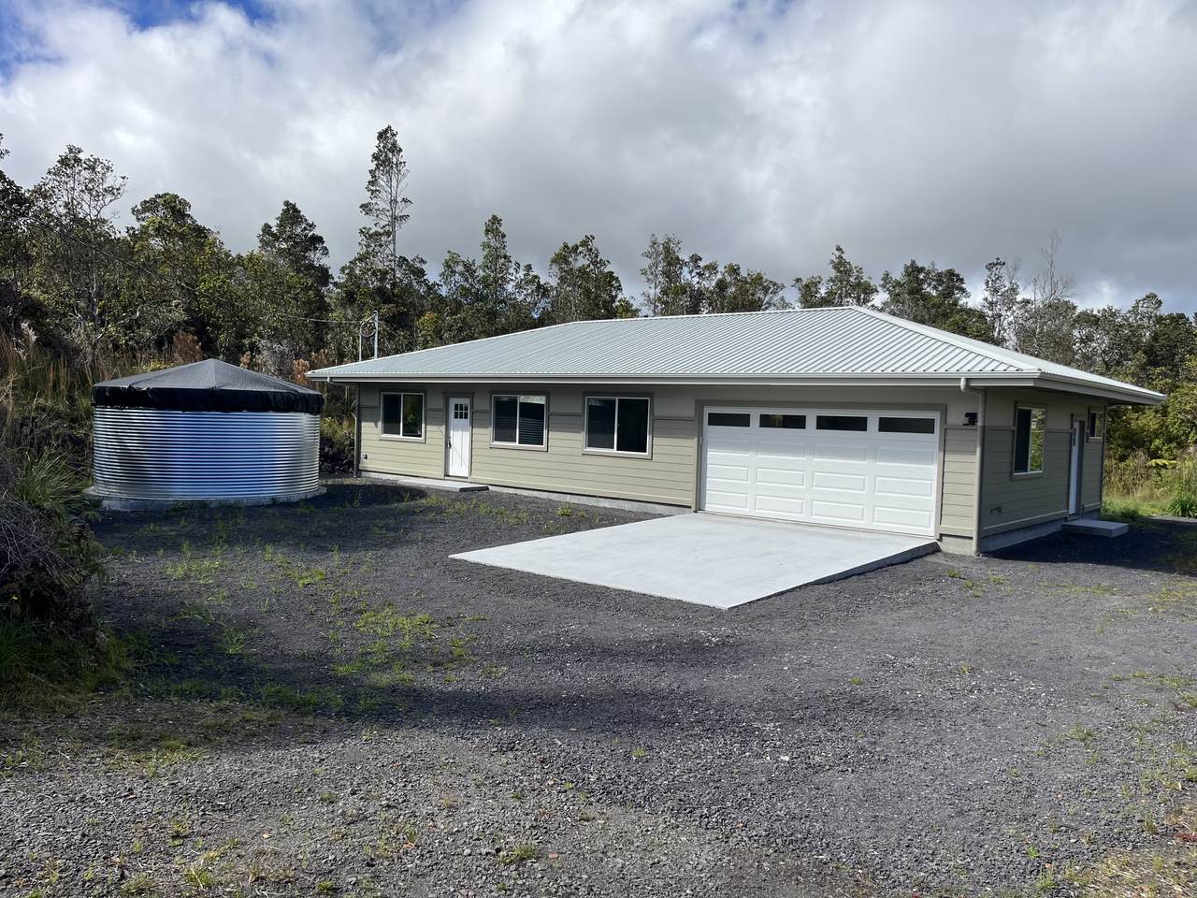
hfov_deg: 67.3
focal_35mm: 26
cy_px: 449
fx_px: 899
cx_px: 598
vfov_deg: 53.1
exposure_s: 1/3413
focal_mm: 5.1
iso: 50
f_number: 1.6
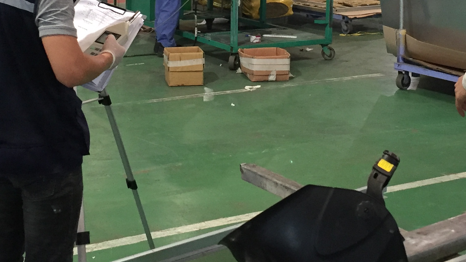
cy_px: -17
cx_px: 247
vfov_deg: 16.8
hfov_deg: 30.1
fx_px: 865
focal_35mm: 70
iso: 200
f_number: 2.2
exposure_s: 1/33
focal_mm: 4.15
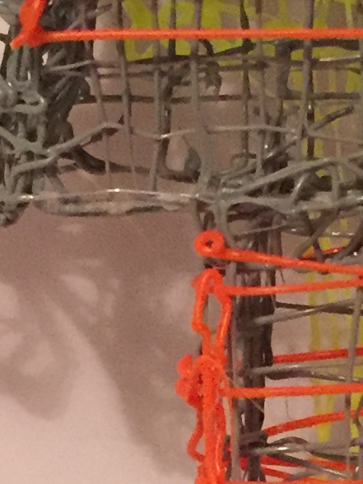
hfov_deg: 9.2
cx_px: 345
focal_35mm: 161
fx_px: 2251
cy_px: 403
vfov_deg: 12.2
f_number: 2.2
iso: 320
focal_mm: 4.15
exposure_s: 1/15
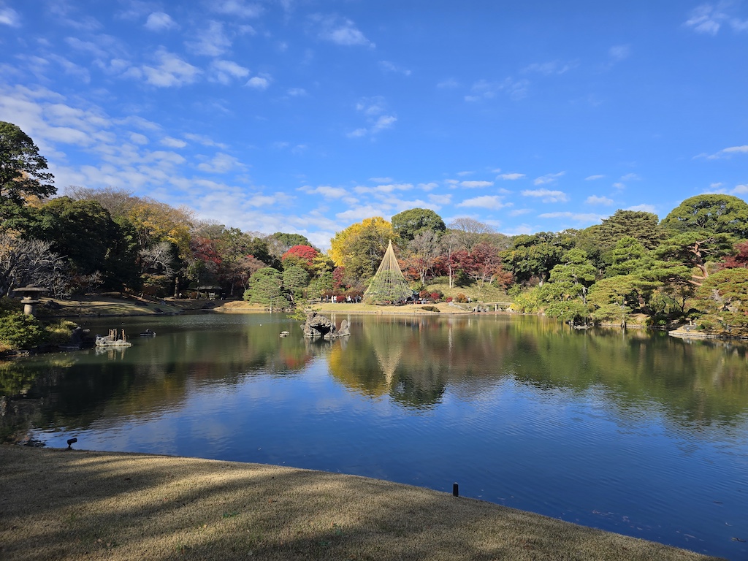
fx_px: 497
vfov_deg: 58.9
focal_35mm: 23
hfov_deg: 73.9
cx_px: 374
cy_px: 280
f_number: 1.7
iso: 12
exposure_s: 1/609
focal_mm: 6.3
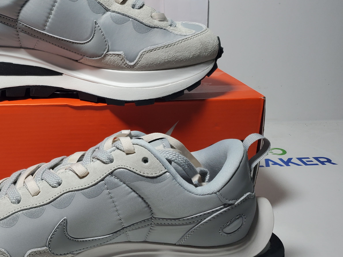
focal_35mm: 44
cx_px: 69
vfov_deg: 32.9
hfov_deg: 41.2
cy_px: 128
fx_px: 436
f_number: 1.5
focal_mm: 4.3
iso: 50
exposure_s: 1/453
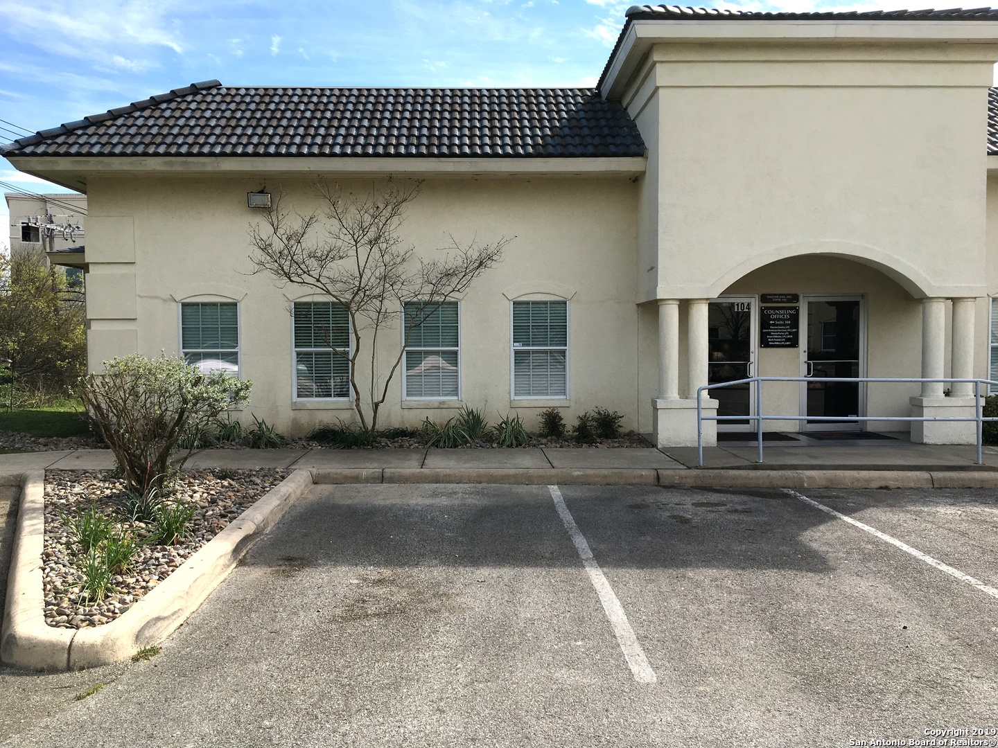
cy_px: 374
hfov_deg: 61.7
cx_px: 499
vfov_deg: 48.2
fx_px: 836
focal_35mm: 29
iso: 25
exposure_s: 1/1261
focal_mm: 4.15
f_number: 2.2
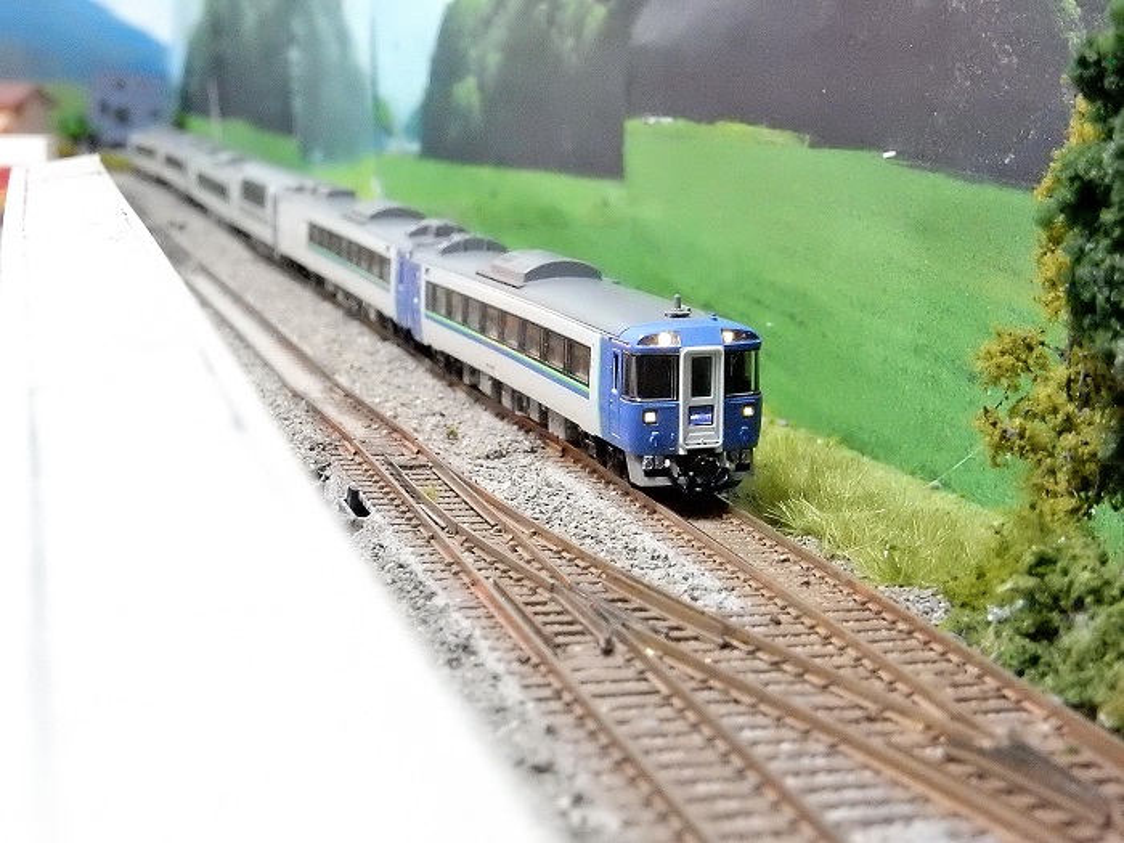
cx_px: 562
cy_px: 422
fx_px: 1948
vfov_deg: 24.4
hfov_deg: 32.2
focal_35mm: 60
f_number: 4.5
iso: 3200
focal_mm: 10.7
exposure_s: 1/30
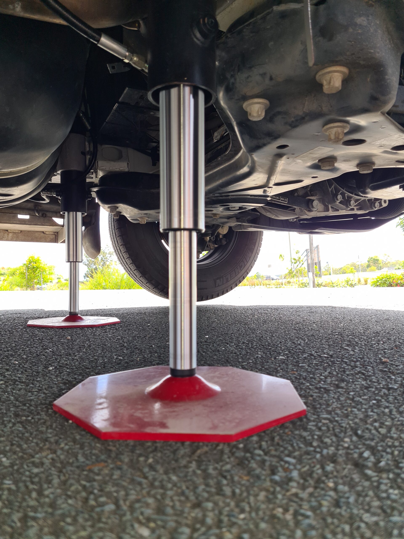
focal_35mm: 26
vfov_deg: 67.3
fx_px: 405
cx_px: 202
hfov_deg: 53.1
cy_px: 270
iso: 50
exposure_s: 1/376
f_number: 1.8
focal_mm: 5.4
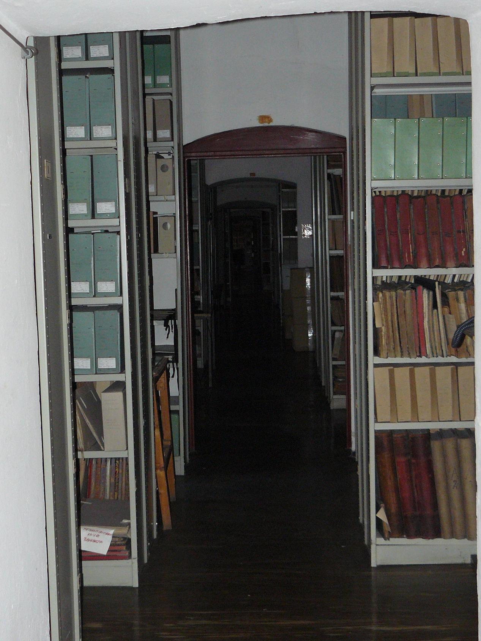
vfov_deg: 32.7
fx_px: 1093
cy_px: 320
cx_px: 240
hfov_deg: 24.8
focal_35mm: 59
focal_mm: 8.2
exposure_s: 1/30
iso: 250
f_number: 2.8
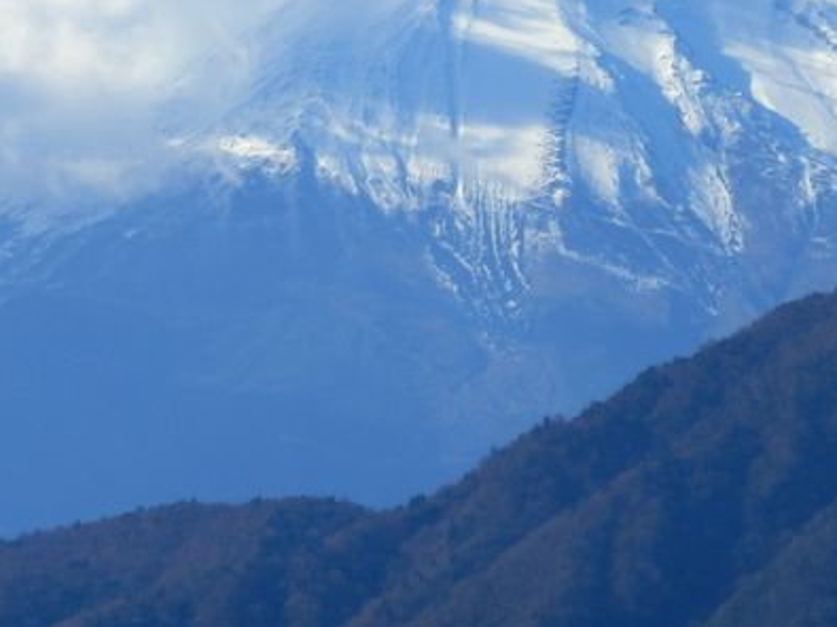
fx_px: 14697
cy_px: 121
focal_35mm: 608
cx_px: 453
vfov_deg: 2.4
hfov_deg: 3.3
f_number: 5.9
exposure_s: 1/500
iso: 80
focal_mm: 52.5
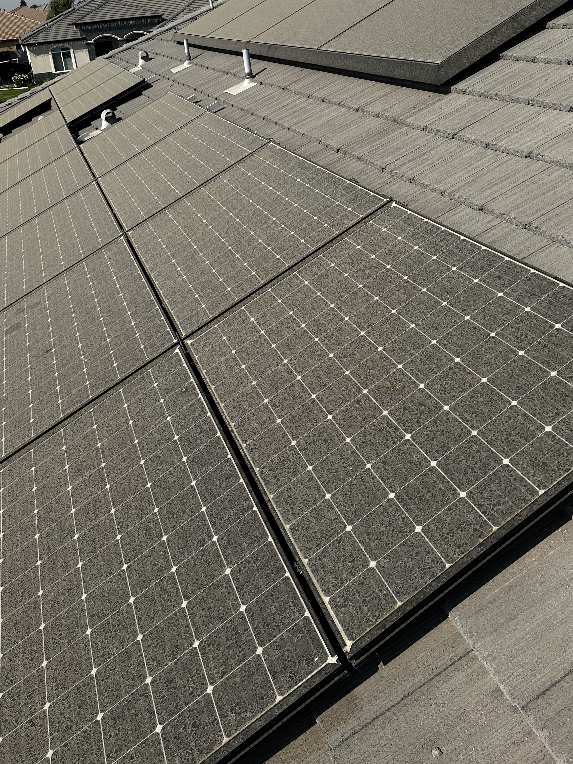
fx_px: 706
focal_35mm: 32
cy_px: 261
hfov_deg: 44.1
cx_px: 316
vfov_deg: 55.7
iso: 80
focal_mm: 6.86
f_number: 1.78
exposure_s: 1/7576
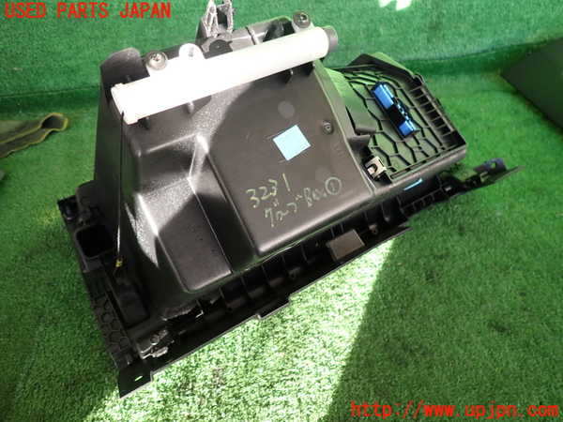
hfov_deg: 69.4
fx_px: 407
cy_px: 211
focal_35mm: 25
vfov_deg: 54.9
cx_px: 282
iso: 100
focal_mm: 4.5
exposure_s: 1/80
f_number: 2
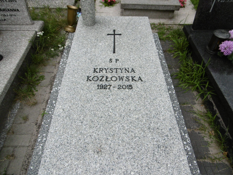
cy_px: 88
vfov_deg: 56.8
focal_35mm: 24
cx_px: 116
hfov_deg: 71.6
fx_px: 162
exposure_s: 1/400
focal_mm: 4.3
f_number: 3.1
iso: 100
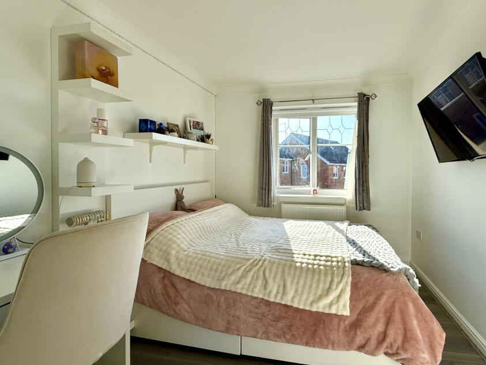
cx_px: 281
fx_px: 239
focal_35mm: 17
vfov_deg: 74.6
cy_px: 172
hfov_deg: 90.3
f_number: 2.2
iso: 64
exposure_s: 1/522
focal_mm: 2.22
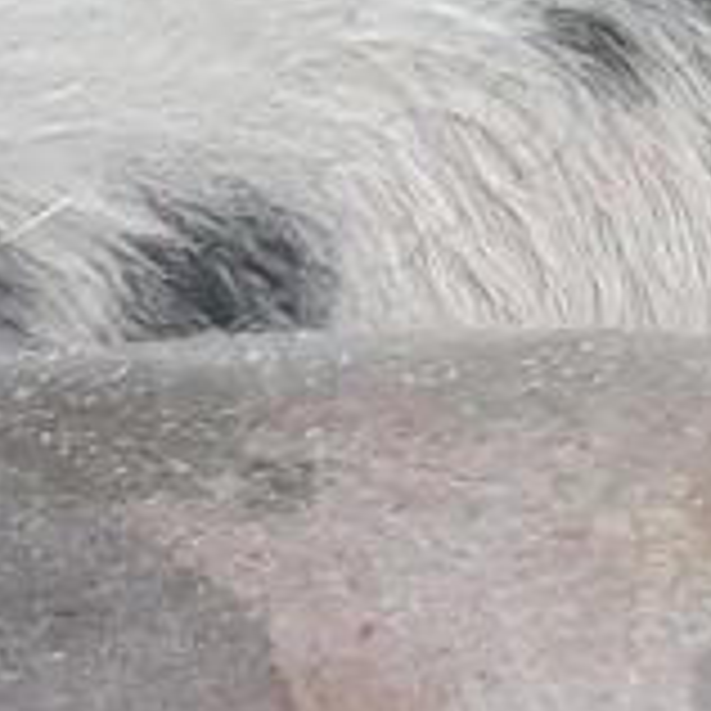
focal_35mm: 140
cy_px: 1220
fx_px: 3253
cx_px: 144
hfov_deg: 12.4
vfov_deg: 11.7
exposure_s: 1/20
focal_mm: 4.6
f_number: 2
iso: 640
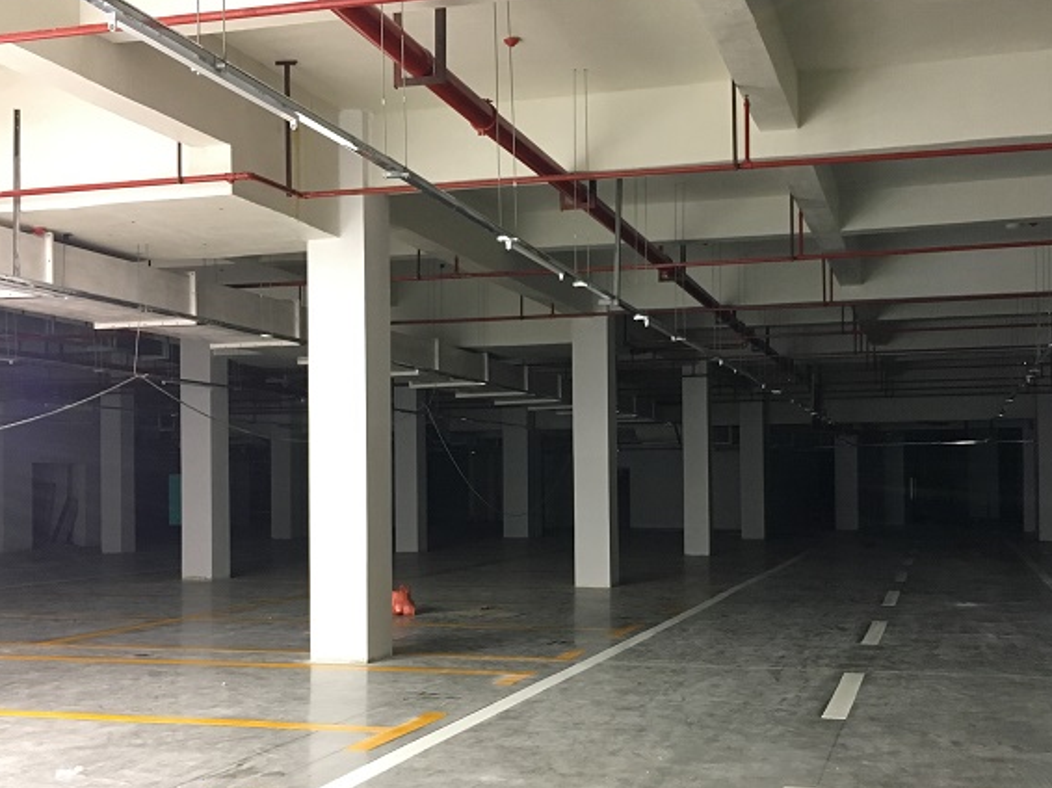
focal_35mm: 41
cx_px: 615
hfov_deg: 45.6
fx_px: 1245
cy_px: 470
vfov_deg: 35.0
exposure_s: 1/20
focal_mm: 4.15
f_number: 2.2
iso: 200
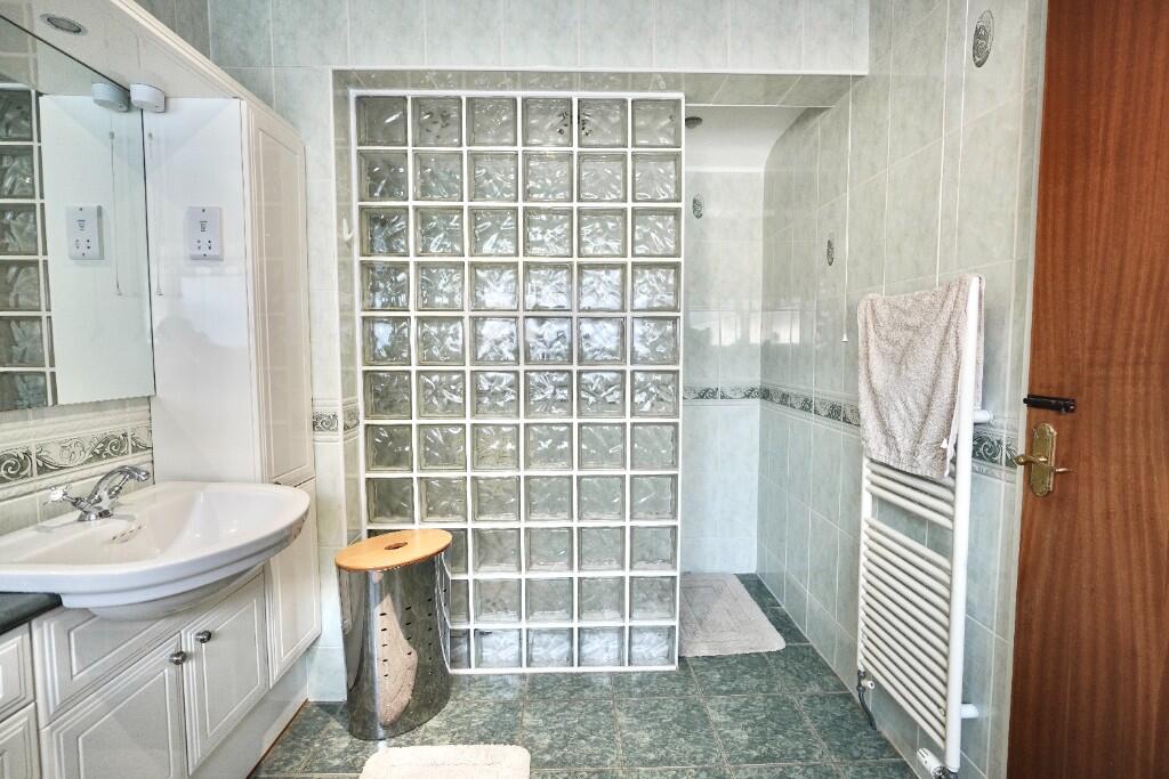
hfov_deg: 95.0
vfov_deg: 72.1
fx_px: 536
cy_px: 390
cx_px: 584
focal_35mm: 16
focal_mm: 11
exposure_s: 1/125
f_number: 1.8
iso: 200
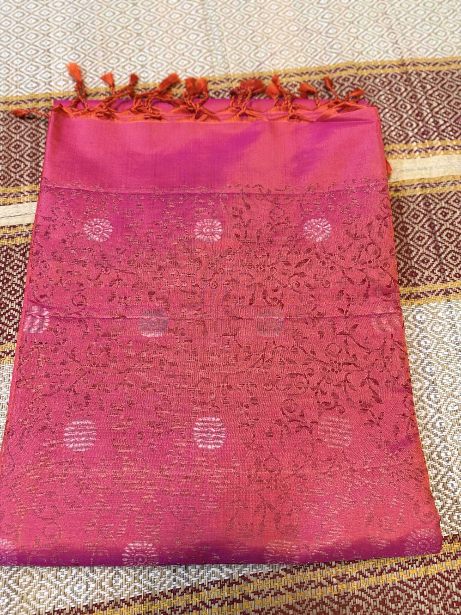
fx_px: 426
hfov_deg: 56.8
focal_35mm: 24
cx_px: 230
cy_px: 308
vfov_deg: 71.6
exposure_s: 1/50
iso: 250
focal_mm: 6.76
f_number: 1.78
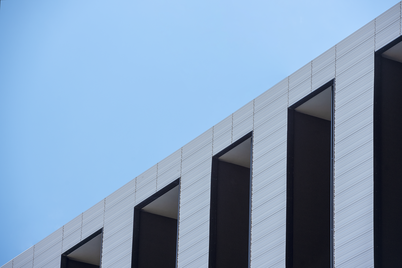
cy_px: 134
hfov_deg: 10.8
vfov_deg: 7.2
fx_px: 2122
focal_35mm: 190
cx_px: 201
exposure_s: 1/500
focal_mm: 190
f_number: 7.1
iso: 320
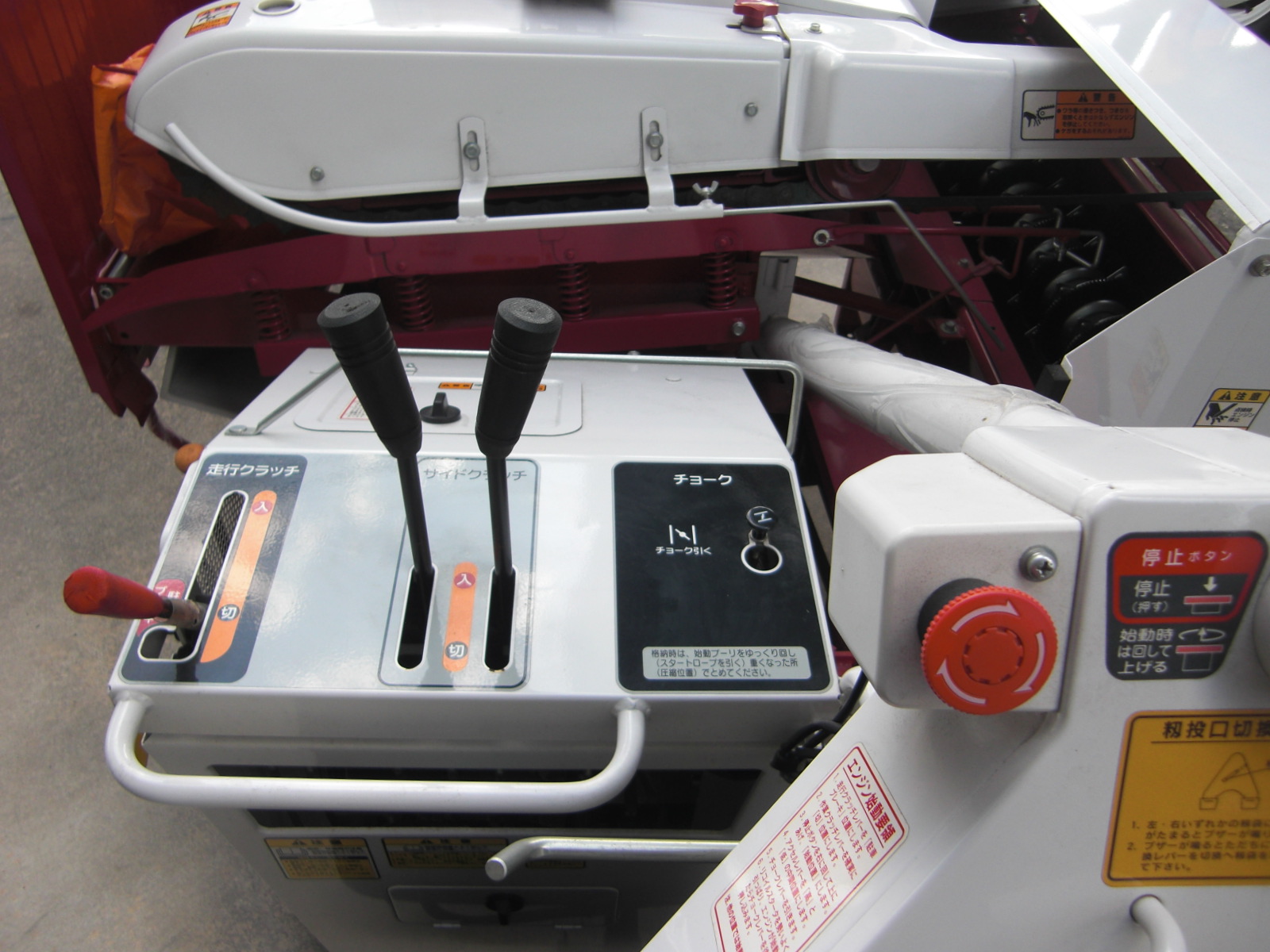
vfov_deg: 49.7
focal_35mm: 28
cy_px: 476
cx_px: 635
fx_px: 1027
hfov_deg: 63.4
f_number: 2.6
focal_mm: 4.9
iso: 50
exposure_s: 1/125
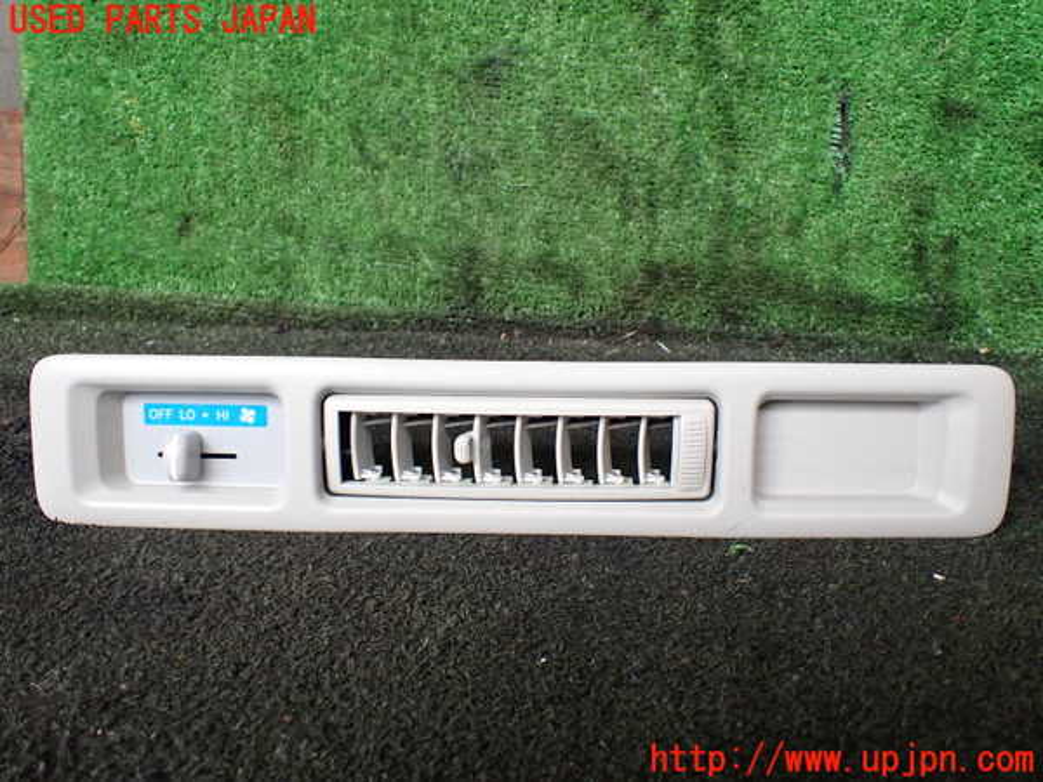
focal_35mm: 30
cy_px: 391
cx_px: 522
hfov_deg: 60.0
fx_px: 904
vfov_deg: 46.8
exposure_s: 1/125
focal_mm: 5.4
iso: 320
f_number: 2.3
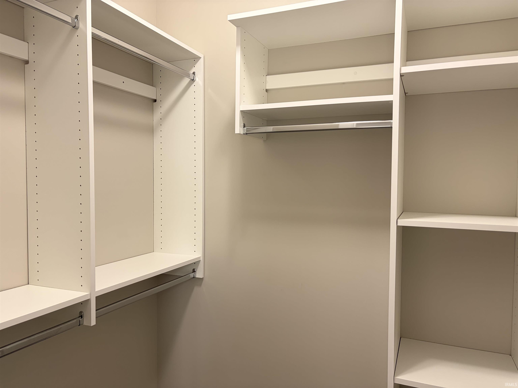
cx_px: 259
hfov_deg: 67.3
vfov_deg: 53.1
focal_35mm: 26
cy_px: 194
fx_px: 389
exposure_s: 1/60
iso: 250
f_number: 1.6
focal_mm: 5.96
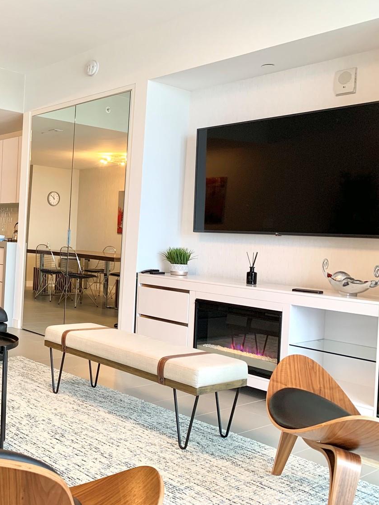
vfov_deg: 50.1
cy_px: 245
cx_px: 33
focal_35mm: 37
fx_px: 540
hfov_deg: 36.1
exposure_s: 1/60
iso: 80
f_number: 1.8
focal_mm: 4.25
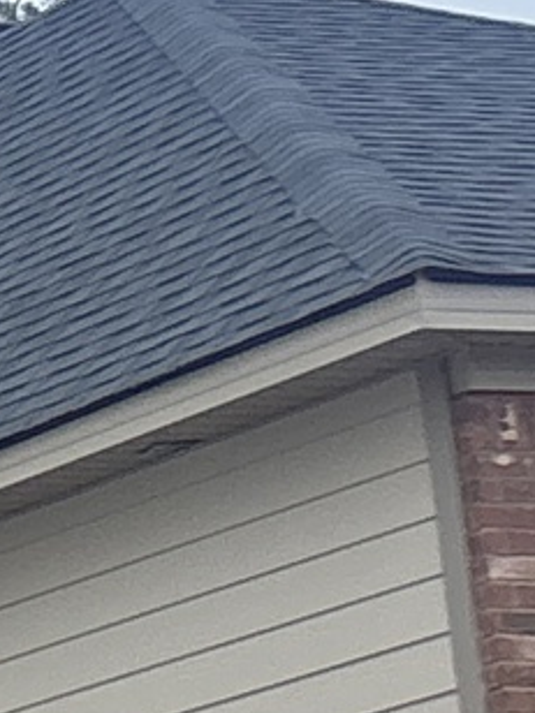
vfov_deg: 7.5
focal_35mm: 259
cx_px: -2786
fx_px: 5337
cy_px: 1035
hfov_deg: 4.3
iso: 64
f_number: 1.6
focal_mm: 5.96
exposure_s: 1/121
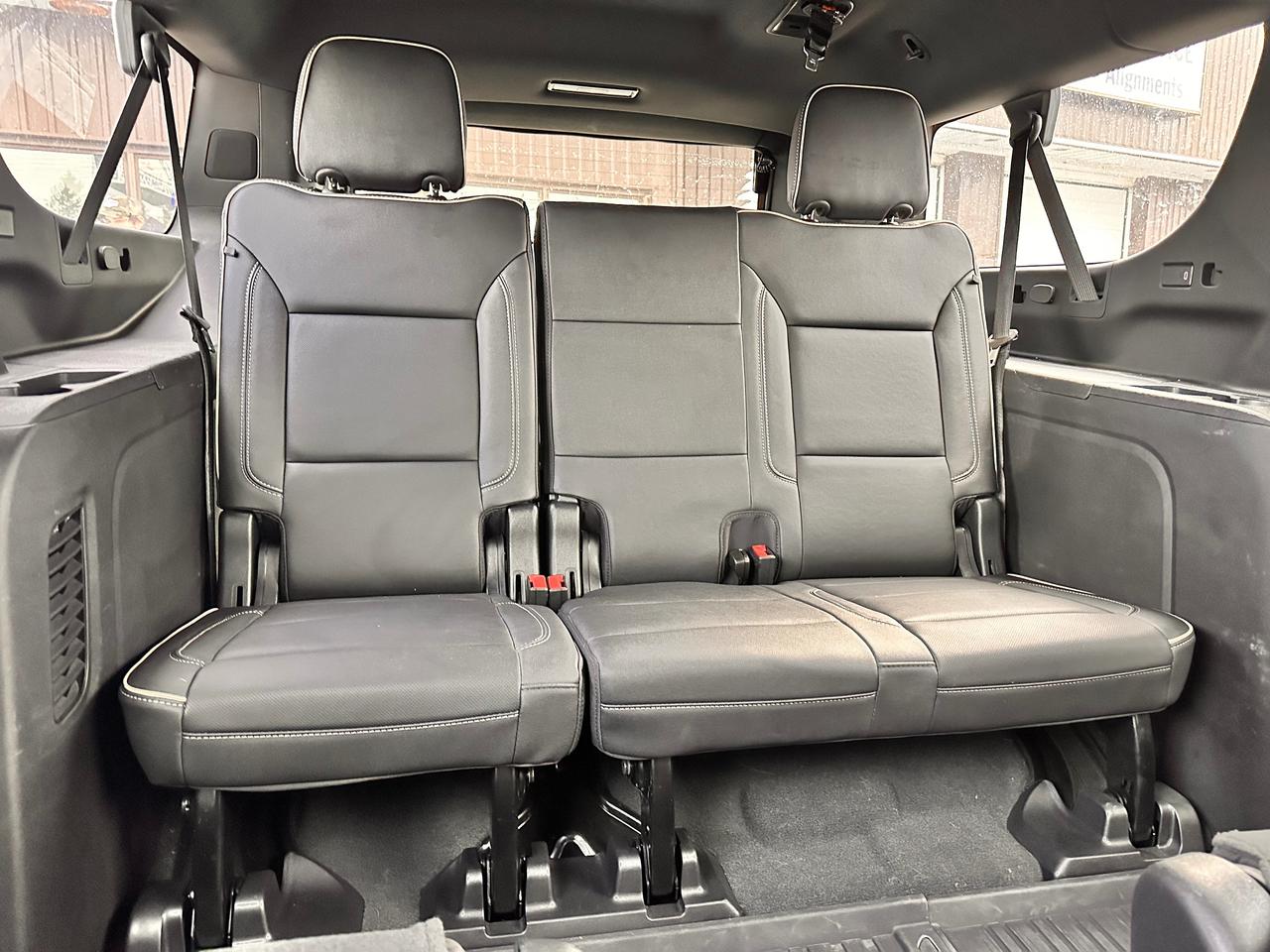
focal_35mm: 24
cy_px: 476
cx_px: 635
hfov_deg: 71.6
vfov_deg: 56.8
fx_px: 881
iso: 1000
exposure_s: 1/42
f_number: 1.78
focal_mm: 6.86
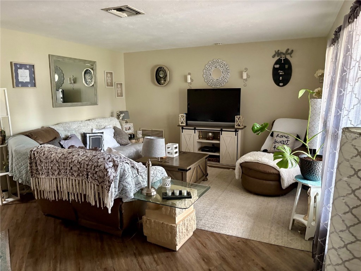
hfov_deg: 67.3
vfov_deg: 53.1
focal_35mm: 26
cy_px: 136
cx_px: 180
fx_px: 271
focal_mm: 5.96
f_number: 1.6
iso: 640
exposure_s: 1/37
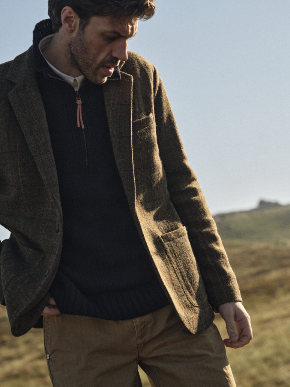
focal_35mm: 95
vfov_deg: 20.6
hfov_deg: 15.6
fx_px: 1061
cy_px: 194
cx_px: 145
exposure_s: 1/210
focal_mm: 120
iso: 160
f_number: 8
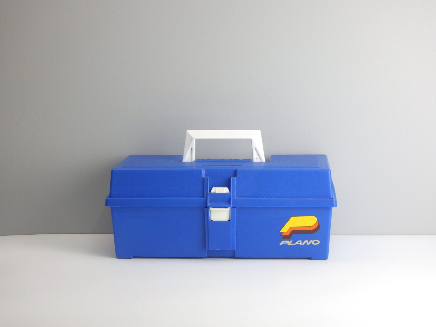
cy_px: 164
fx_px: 970
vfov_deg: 19.1
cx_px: 218
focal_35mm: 77
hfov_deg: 25.3
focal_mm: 13.7
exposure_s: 1/45
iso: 125
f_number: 4.8
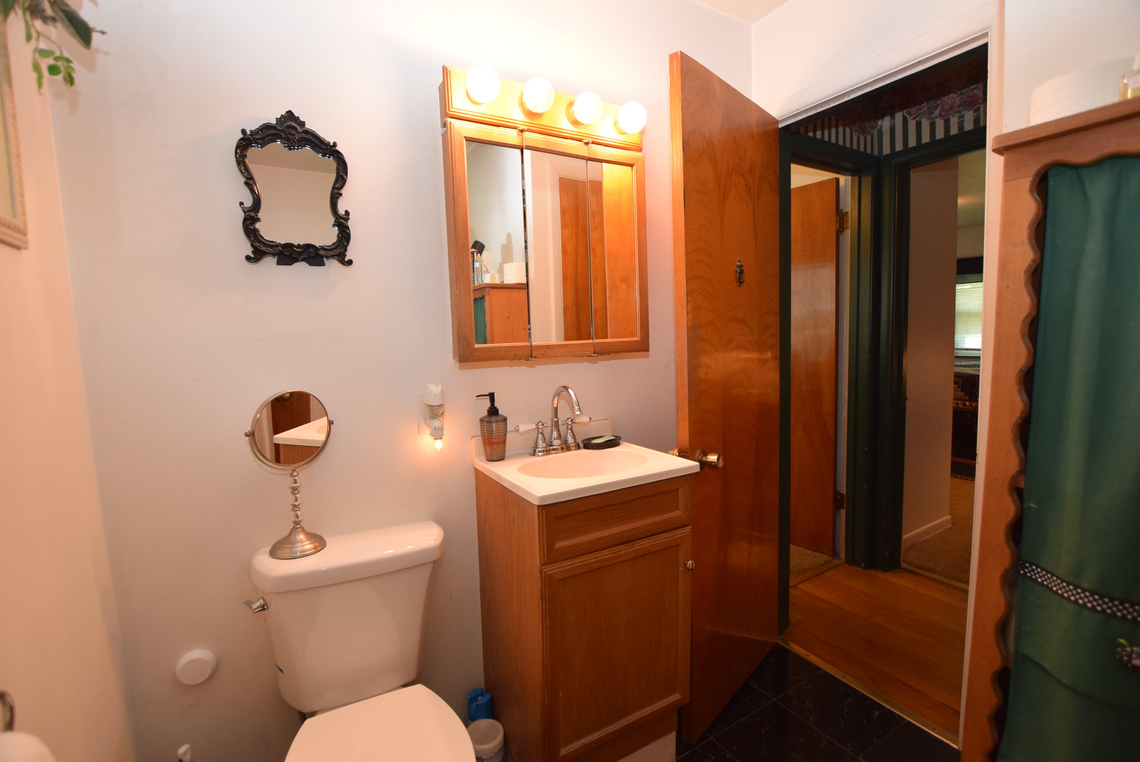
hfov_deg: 100.3
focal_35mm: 15
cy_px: 381
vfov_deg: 77.4
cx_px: 570
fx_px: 475
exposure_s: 1/60
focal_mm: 10
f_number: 4
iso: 640
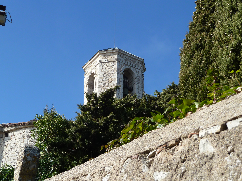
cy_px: 90
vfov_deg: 26.6
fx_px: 385
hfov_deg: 34.9
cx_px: 121
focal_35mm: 55
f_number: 3.9
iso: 80
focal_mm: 9.1
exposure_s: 1/400
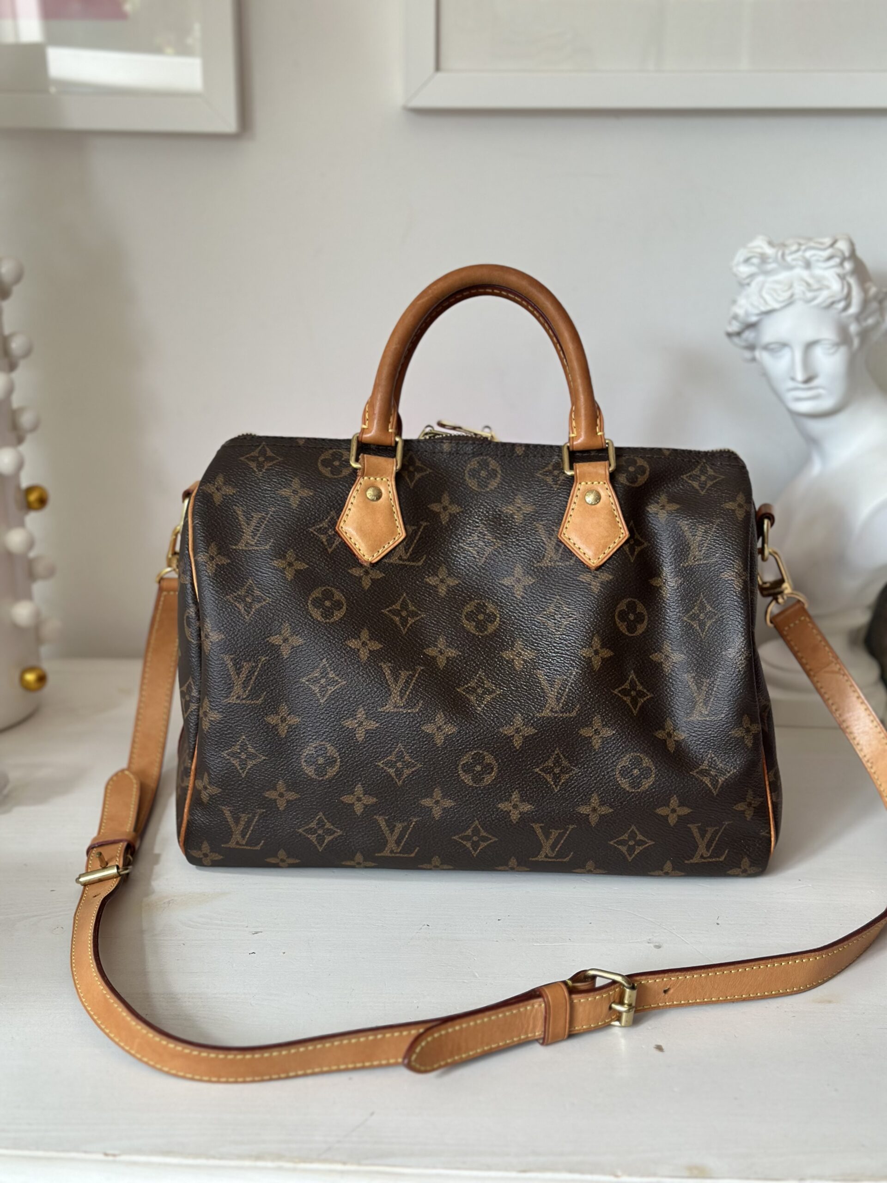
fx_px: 1640
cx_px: 444
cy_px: 592
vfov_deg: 39.7
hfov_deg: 30.3
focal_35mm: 48
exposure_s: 1/112
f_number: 1.78
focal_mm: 6.86
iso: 125
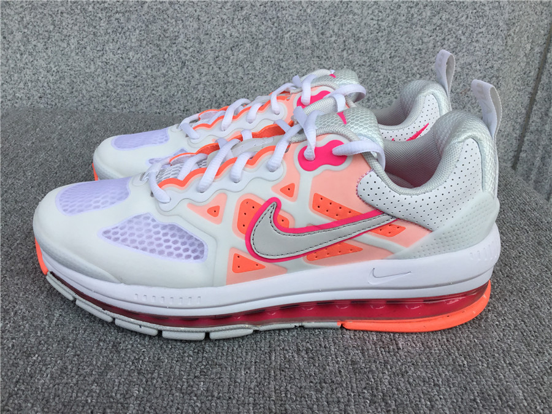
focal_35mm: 31
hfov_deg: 58.4
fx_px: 494
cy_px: 207
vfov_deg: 45.4
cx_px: 276
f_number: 2.4
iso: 25
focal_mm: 3.3
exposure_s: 1/727
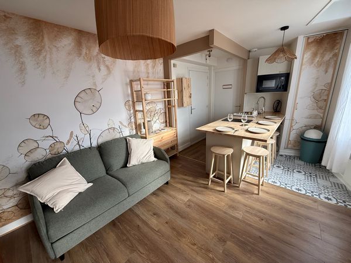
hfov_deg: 102.1
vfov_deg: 85.7
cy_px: 132
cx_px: 176
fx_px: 142
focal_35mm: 14
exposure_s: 1/99
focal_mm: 2.22
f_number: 2.2
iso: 100
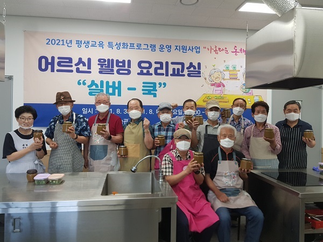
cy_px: 121
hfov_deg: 67.3
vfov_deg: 53.1
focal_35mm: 26
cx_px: 162
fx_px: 243
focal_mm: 4.2
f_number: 1.7
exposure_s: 1/60
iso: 80
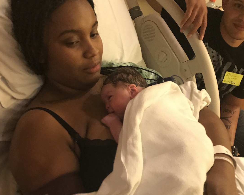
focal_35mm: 32
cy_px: 89
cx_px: 127
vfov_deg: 45.8
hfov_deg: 55.6
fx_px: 231
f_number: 1.8
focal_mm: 3.99
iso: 100
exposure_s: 1/6
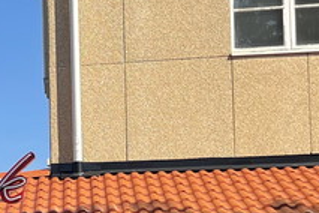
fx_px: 1037
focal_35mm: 117
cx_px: -210
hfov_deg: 15.6
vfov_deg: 11.5
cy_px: 242
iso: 32
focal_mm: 5.1
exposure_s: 1/2545
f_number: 1.6
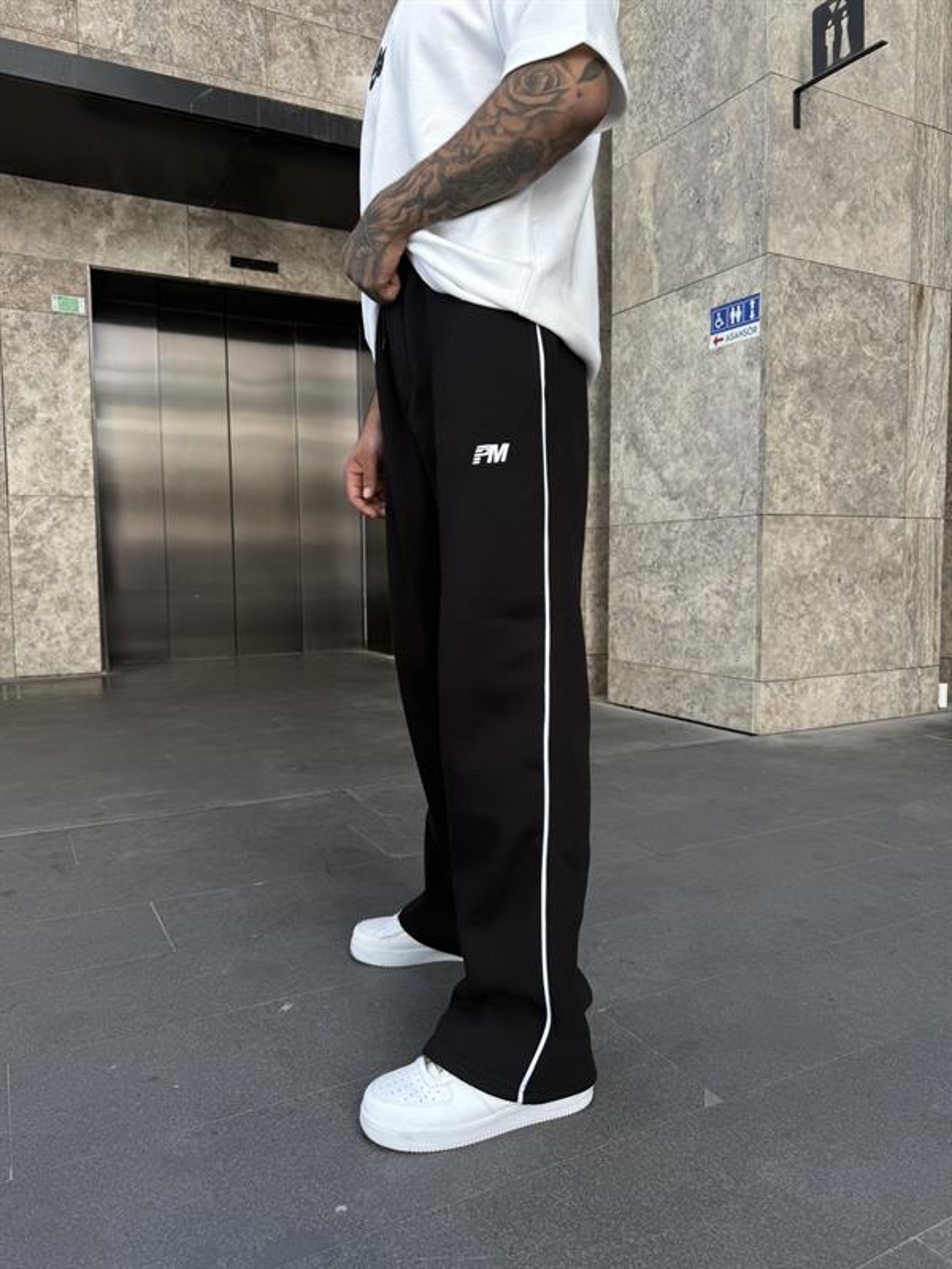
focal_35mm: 24
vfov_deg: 71.6
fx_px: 880
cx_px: 476
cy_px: 634
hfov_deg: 56.8
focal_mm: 6.76
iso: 80
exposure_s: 1/152
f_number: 1.78
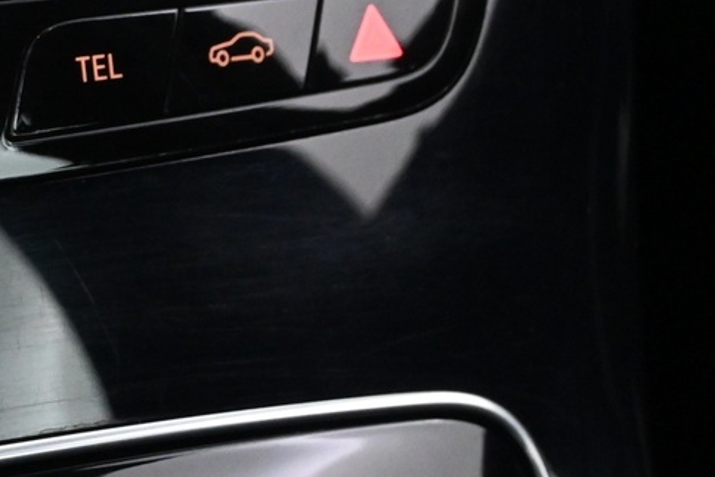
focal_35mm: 146
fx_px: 2894
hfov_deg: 13.2
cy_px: -224
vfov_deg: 9.2
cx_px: -415
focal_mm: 29
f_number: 6.3
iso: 3200
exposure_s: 1/20
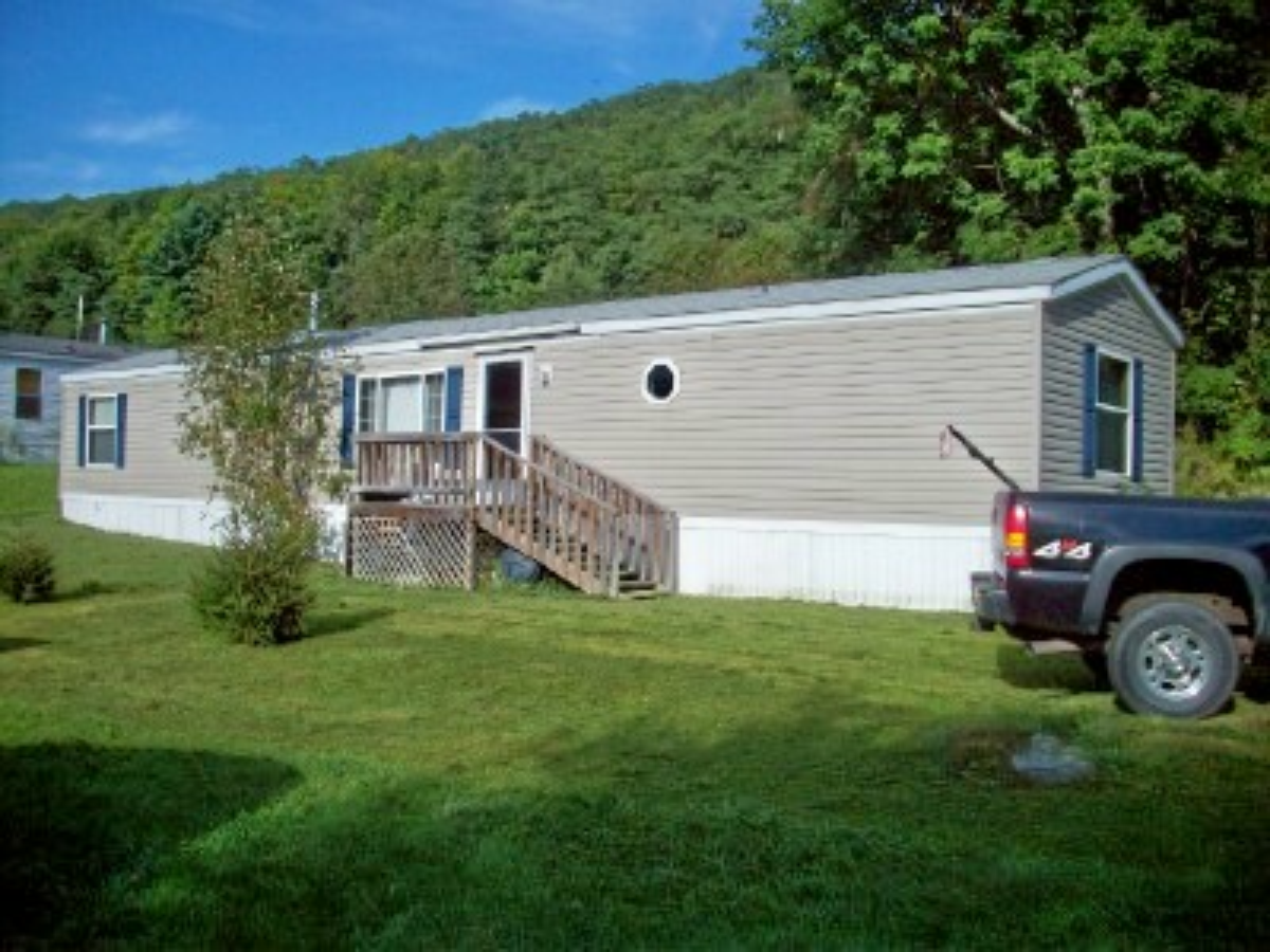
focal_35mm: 37
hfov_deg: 50.1
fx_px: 1357
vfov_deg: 38.7
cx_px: 635
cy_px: 476
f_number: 5.6
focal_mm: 6.2
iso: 80
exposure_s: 1/464
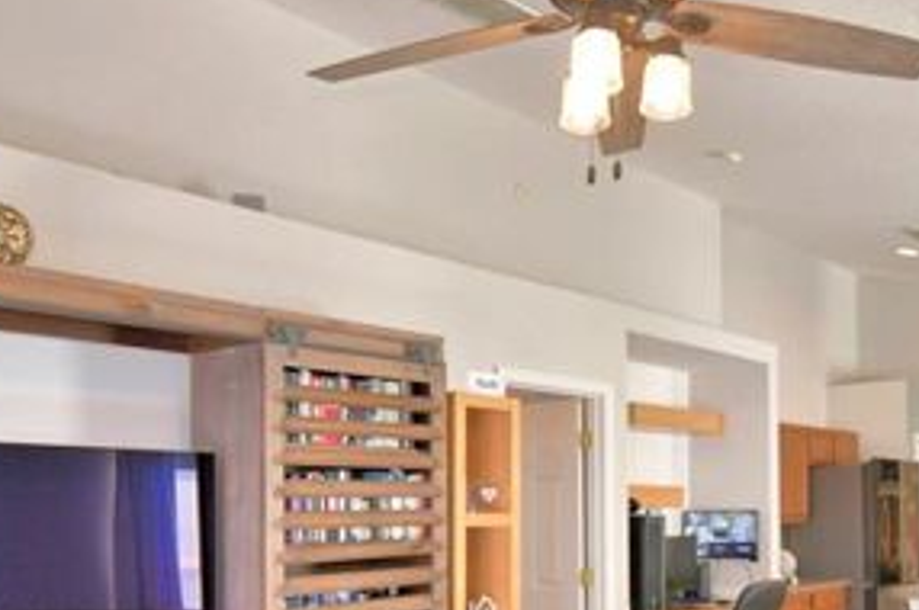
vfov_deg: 34.6
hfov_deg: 51.4
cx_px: 570
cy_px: 499
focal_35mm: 37
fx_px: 943
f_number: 4.5
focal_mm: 10
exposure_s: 1/30
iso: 220
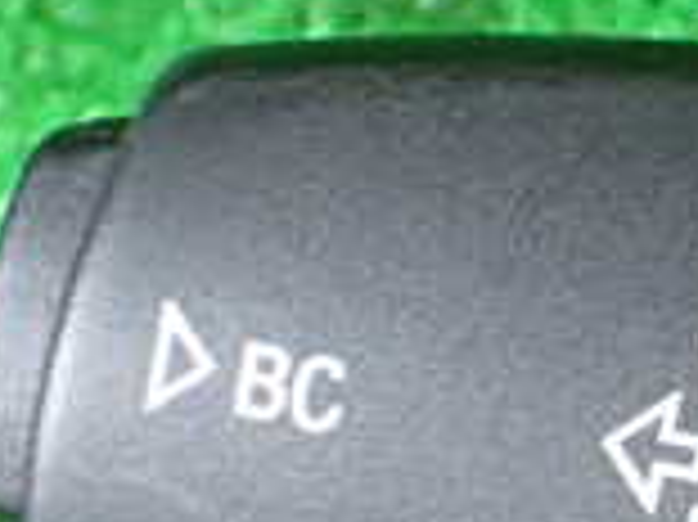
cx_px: 1103
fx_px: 2337
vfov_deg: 12.7
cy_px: 446
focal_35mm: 116
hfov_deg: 15.4
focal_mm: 5.4
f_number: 2.3
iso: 800
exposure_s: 1/40
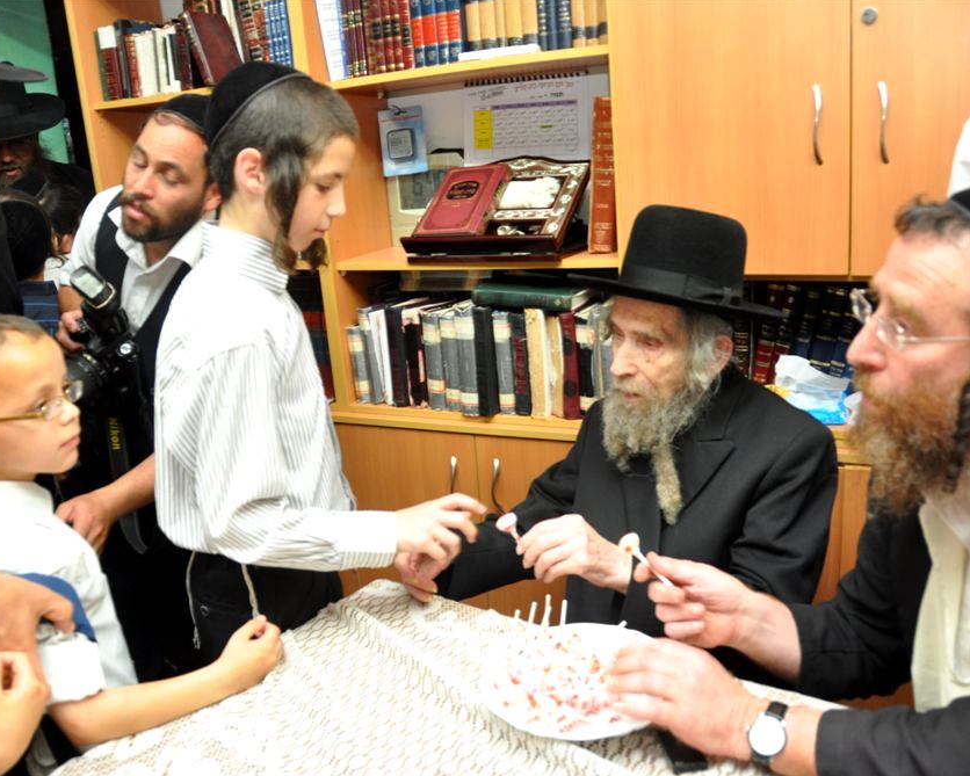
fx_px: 890
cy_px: 392
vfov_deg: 47.1
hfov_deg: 57.2
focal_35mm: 31
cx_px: 488
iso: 640
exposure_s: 1/60
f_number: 4
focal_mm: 18
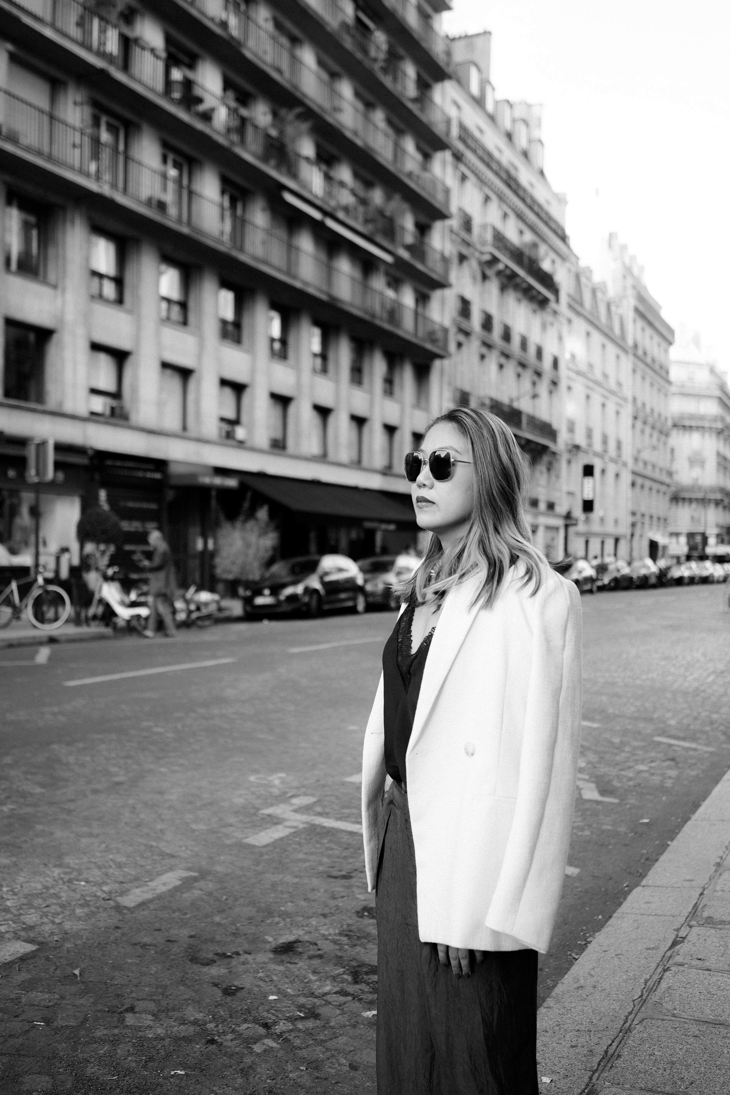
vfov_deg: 54.4
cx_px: 365
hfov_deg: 37.9
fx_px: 1065
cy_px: 548
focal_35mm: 35
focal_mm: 35
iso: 100
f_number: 2.8
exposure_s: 1/200
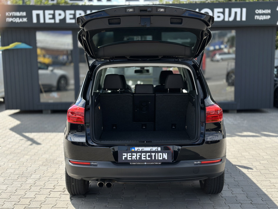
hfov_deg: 39.7
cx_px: 139
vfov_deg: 30.3
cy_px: 104
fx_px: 385
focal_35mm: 48
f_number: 1.78
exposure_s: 1/2532
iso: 80
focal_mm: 6.86
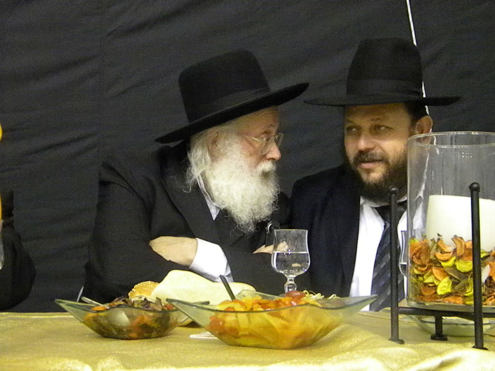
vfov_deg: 26.1
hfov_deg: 34.3
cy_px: 186
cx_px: 248
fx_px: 801
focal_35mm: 56
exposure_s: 1/54.6
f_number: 4.1
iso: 3200
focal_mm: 10.1
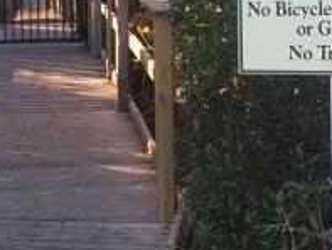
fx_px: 902
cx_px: 101
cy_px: 46
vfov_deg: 15.6
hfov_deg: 20.8
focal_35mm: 94
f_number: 2.2
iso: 32
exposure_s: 1/120
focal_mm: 4.15
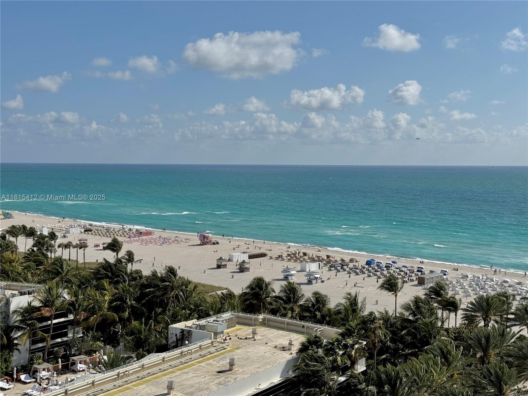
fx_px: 732
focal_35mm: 48
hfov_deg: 39.7
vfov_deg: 30.3
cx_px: 264
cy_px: 198
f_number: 1.78
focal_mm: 6.76
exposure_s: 1/9009
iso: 80
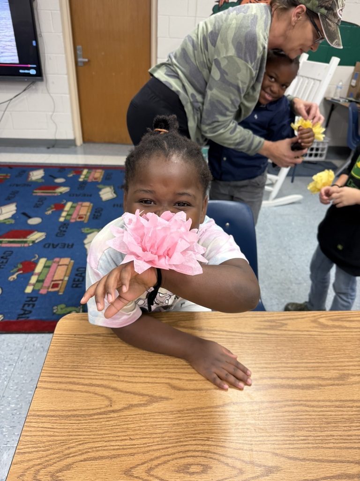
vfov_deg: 71.6
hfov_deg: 56.8
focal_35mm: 24
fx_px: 333
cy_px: 240
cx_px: 180
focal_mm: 6.76
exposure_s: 1/60
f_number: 1.78
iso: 125
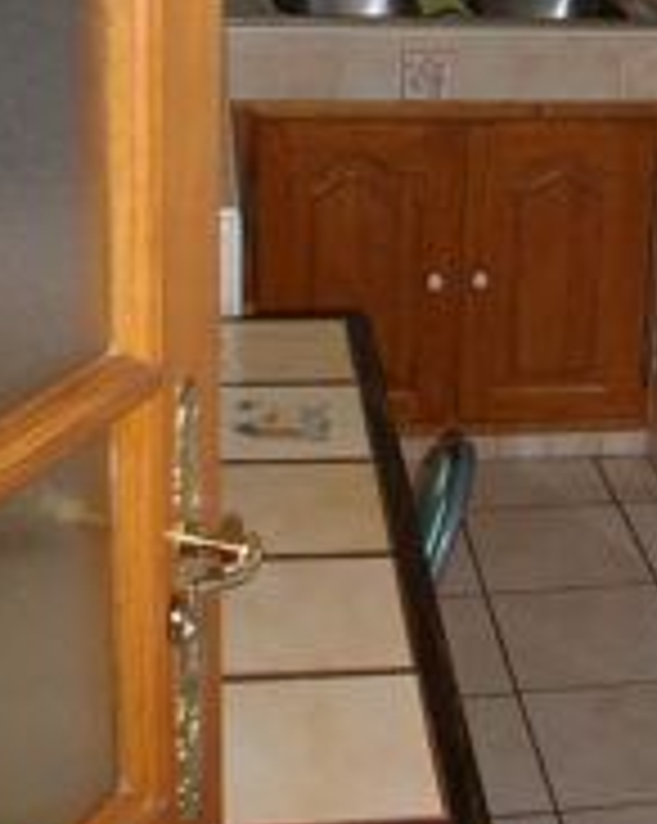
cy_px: 52
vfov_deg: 25.1
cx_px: 603
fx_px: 1777
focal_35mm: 73
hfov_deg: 20.5
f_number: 2.9
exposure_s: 1/40
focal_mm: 5.7
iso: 125
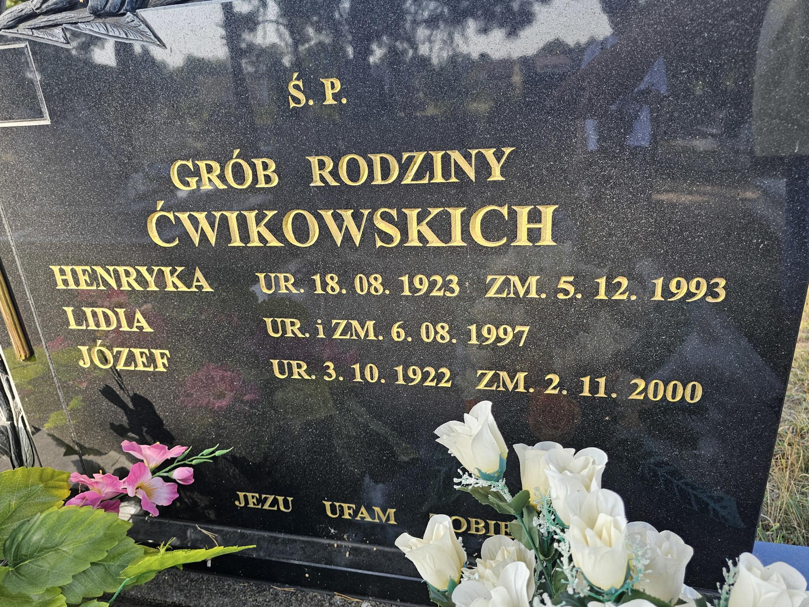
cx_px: 404
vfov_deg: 58.9
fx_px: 538
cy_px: 304
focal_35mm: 23
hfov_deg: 73.9
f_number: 1.7
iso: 25
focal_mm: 6.3
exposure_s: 1/180
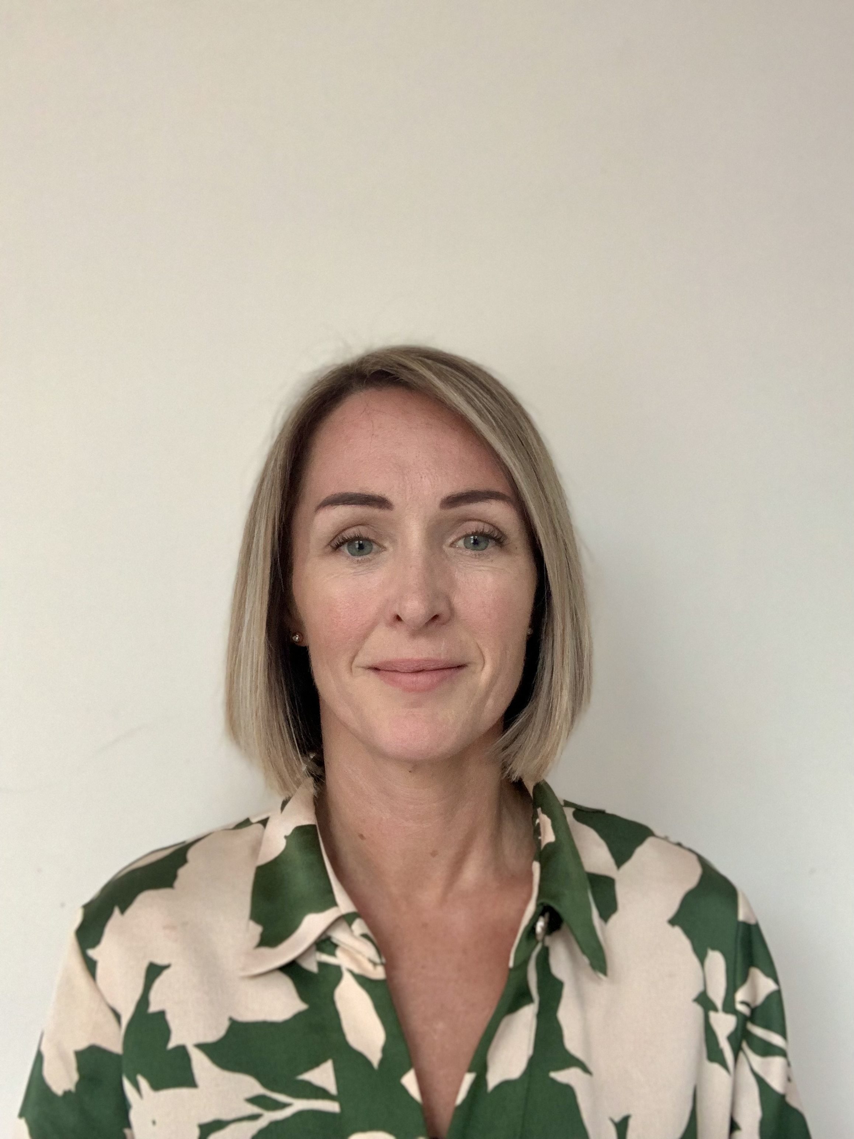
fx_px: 1053
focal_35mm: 32
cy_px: 570
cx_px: 427
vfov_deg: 56.8
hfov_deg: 44.2
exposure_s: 1/60
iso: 200
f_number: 2.2
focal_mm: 2.87
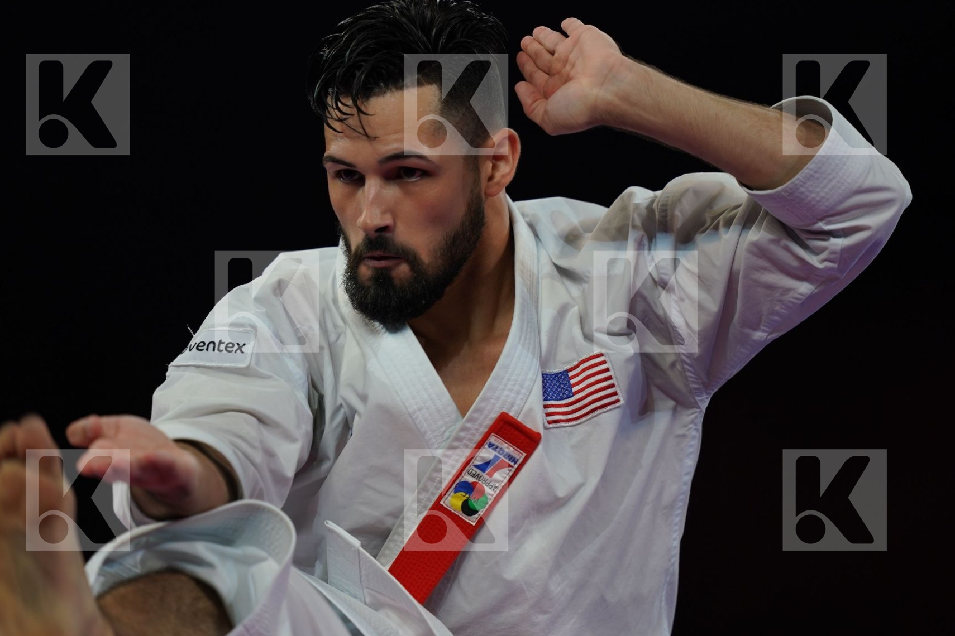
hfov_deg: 4.9
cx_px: 456
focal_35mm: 421
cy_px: 302
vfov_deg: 3.3
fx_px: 11167
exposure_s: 1/500
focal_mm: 400
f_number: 2.8
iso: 500
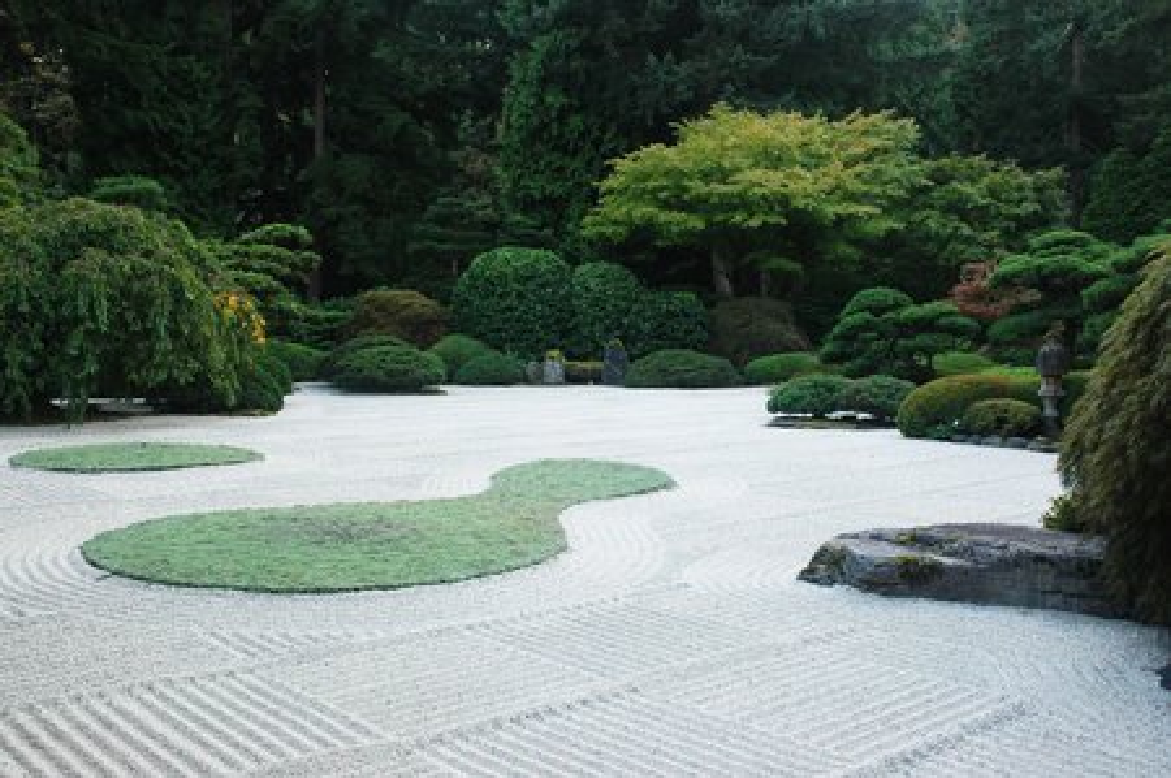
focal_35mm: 36
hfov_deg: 53.2
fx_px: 1170
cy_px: 389
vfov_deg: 36.8
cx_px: 586
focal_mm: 24
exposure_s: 1/25
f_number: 8
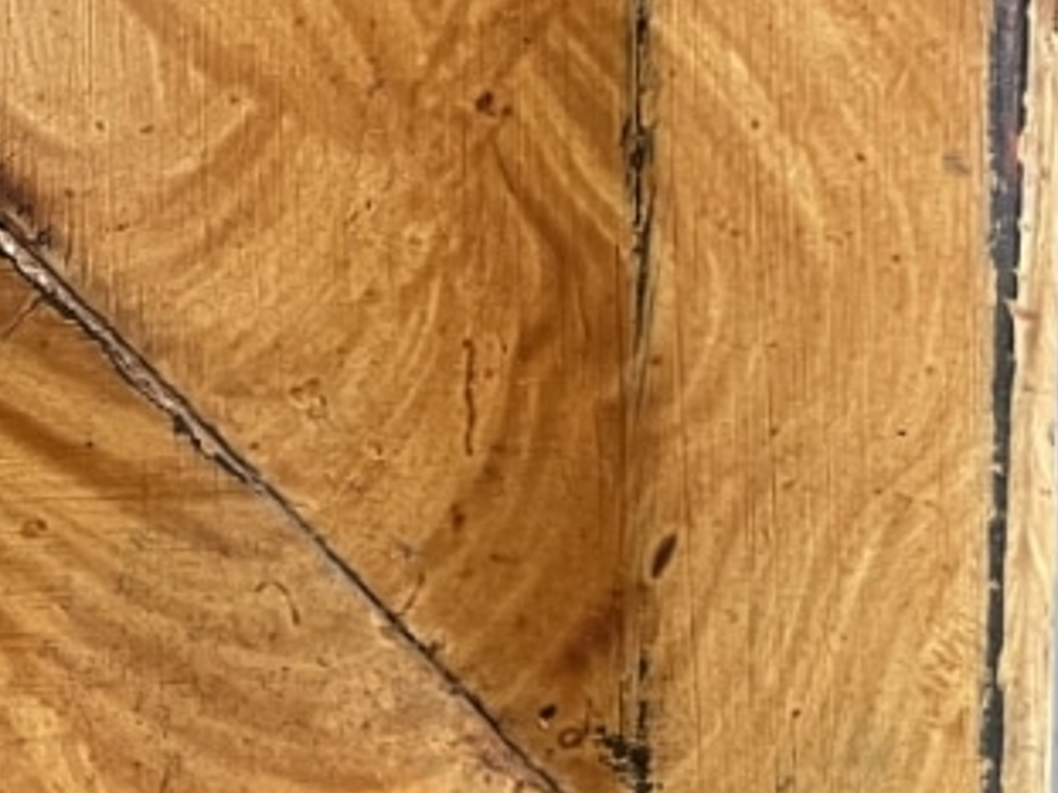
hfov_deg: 18.7
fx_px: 3086
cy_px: 165
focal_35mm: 101
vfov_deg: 14.6
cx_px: -111
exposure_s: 1/50
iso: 500
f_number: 1.6
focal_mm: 4.2
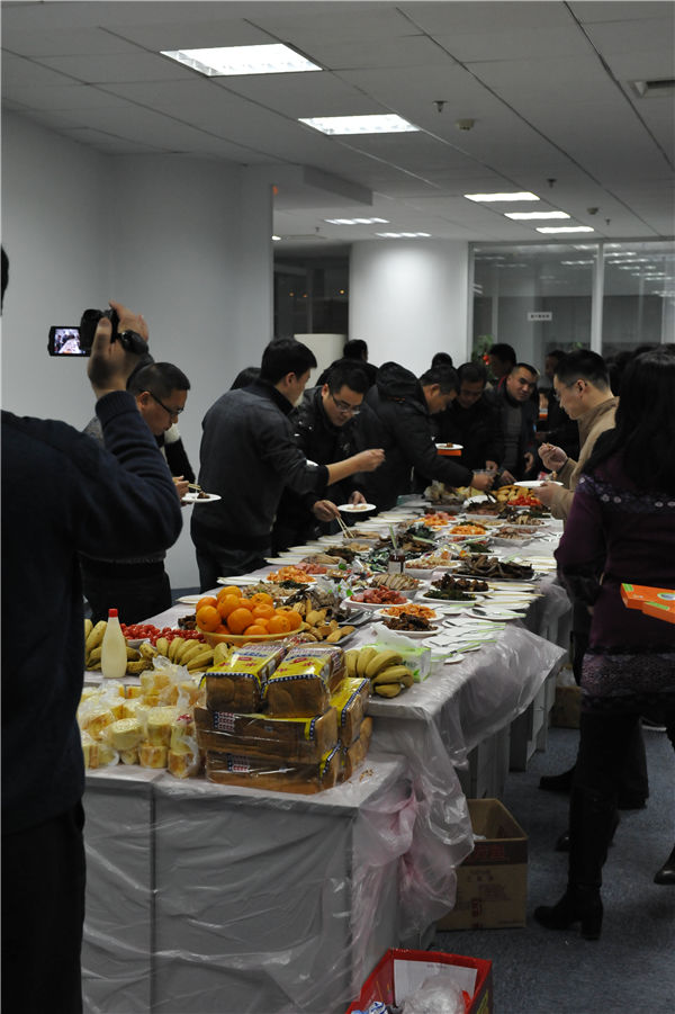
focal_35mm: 50
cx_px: 338
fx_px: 1407
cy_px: 507
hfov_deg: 27.0
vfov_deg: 39.6
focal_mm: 50
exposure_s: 1/100
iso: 3200
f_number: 5
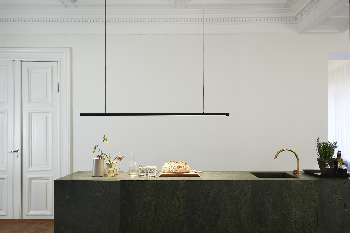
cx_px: 175
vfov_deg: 43.6
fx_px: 292
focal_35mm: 30
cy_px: 116
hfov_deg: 61.9
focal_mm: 30
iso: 100
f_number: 8
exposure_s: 1/2
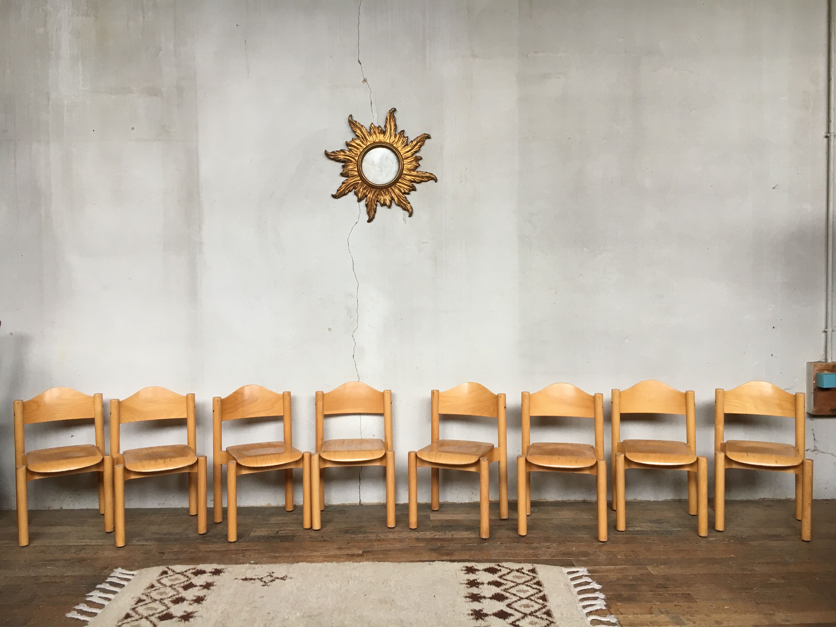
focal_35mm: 29
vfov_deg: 48.2
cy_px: 314
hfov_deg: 61.7
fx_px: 700
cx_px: 418
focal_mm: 4.15
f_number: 2.2
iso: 64
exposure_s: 1/33
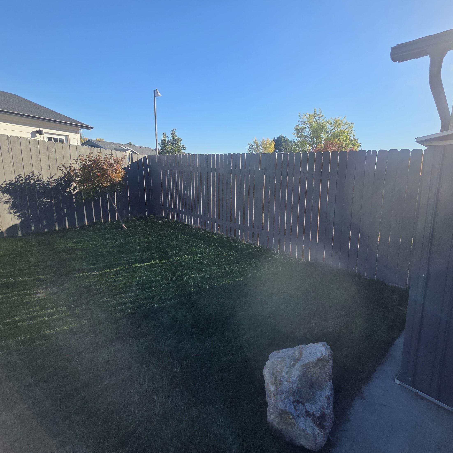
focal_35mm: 16
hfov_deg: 84.9
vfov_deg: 87.4
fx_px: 237
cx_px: 296
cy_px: 219
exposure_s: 1/2000
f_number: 1.9
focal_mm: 2.2
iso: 64
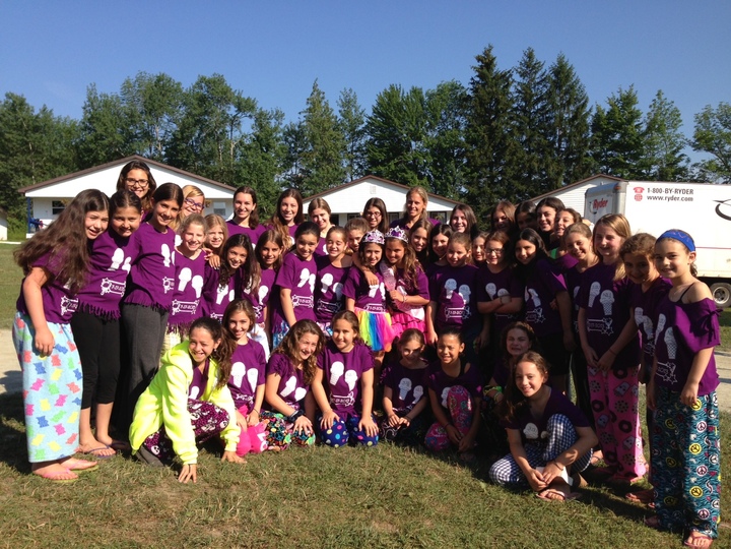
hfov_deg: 55.4
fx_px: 697
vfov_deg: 42.9
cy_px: 274
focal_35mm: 33
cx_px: 366
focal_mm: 4.13
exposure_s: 1/1232
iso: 50
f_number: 2.4
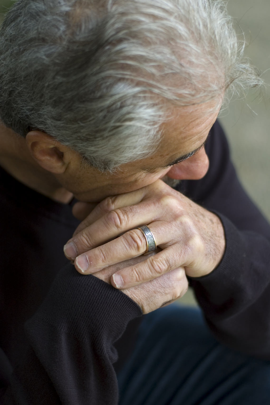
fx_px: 845
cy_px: 202
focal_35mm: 75
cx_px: 135
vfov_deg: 27.0
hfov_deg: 18.1
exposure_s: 1/125
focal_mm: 50
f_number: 2.2
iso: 200
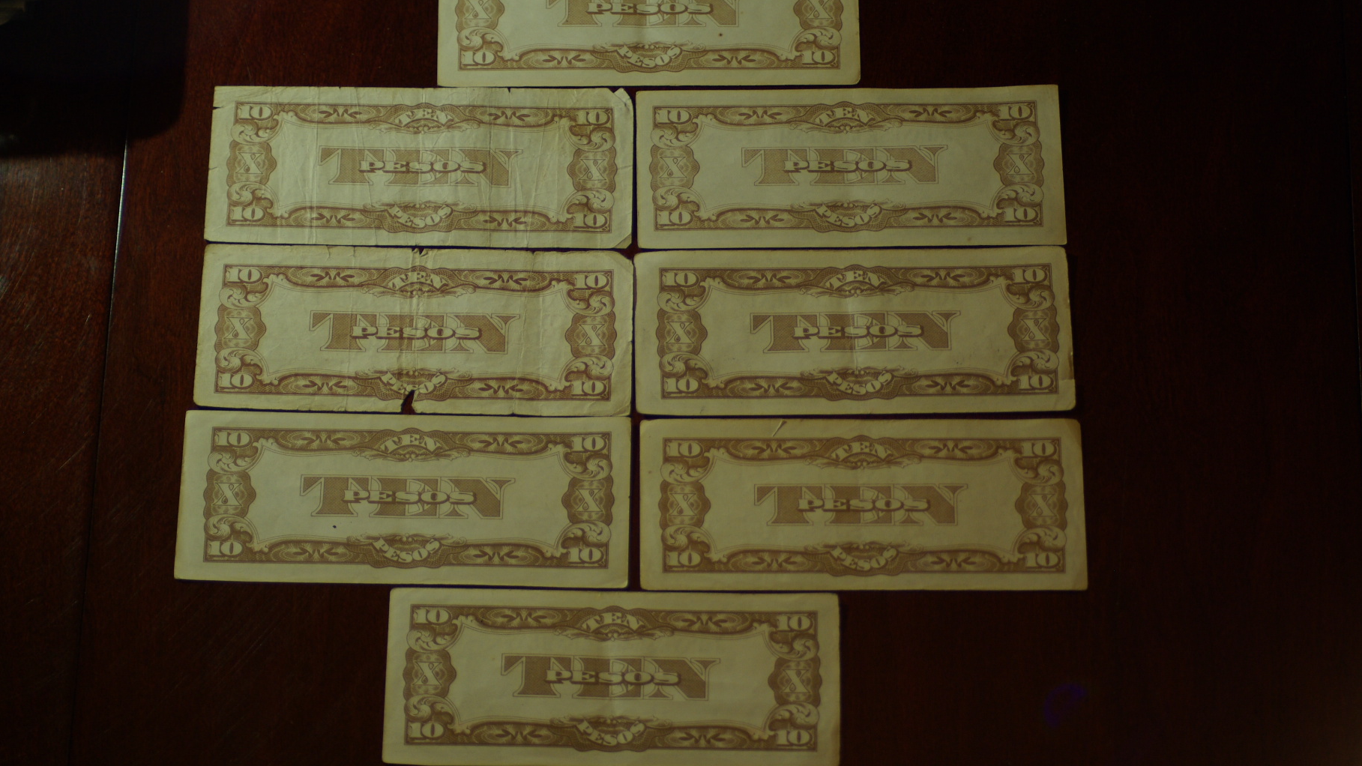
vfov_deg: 9.9
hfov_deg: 17.4
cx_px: 682
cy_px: 340
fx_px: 4442
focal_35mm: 123
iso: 200
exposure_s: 1/90
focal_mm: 78
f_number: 4
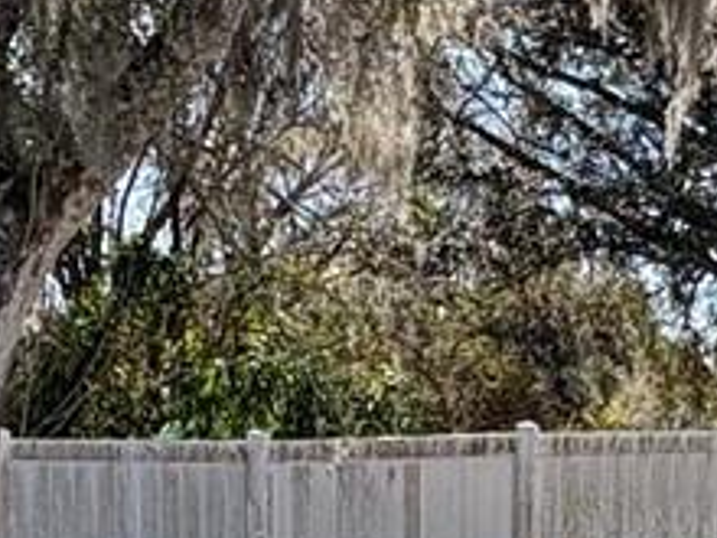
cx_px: 717
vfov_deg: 13.6
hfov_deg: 18.7
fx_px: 2113
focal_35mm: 102
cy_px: 818
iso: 64
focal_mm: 2.22
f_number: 2.2
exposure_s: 1/600
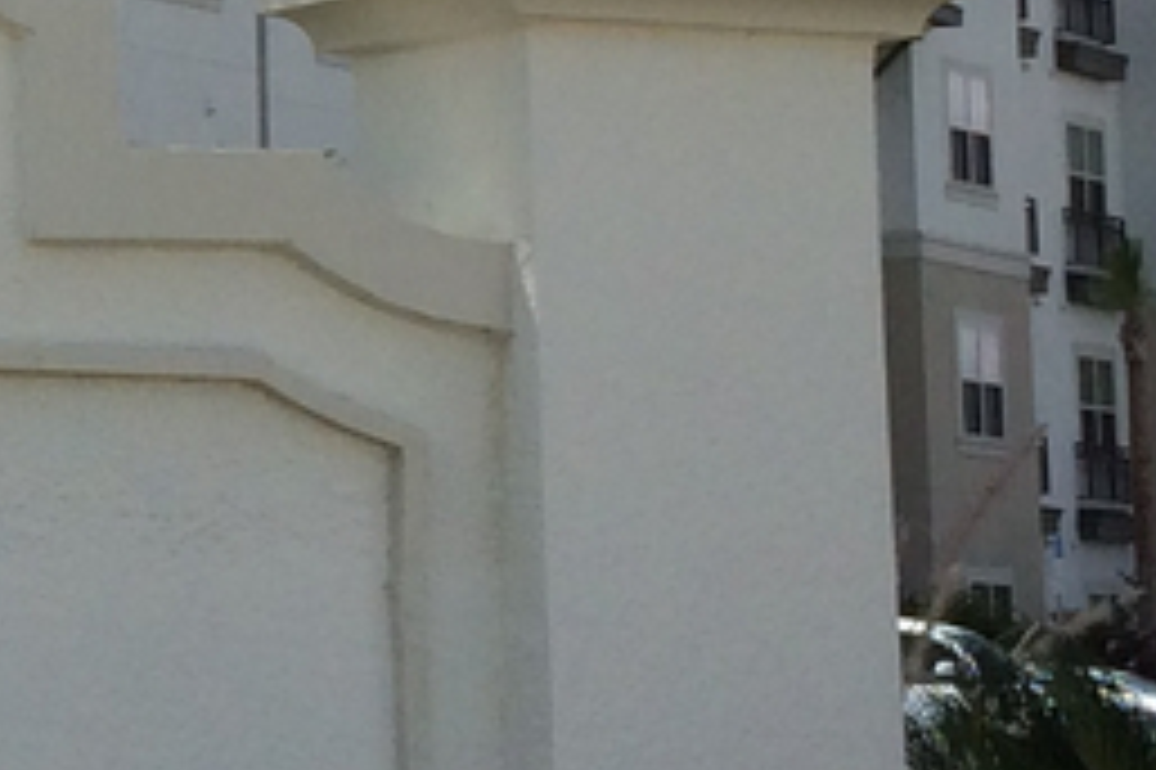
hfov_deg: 11.4
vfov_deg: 8.0
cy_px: -311
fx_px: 5423
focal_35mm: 169
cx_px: -882
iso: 32
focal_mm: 4.15
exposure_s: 1/2740
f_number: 2.2
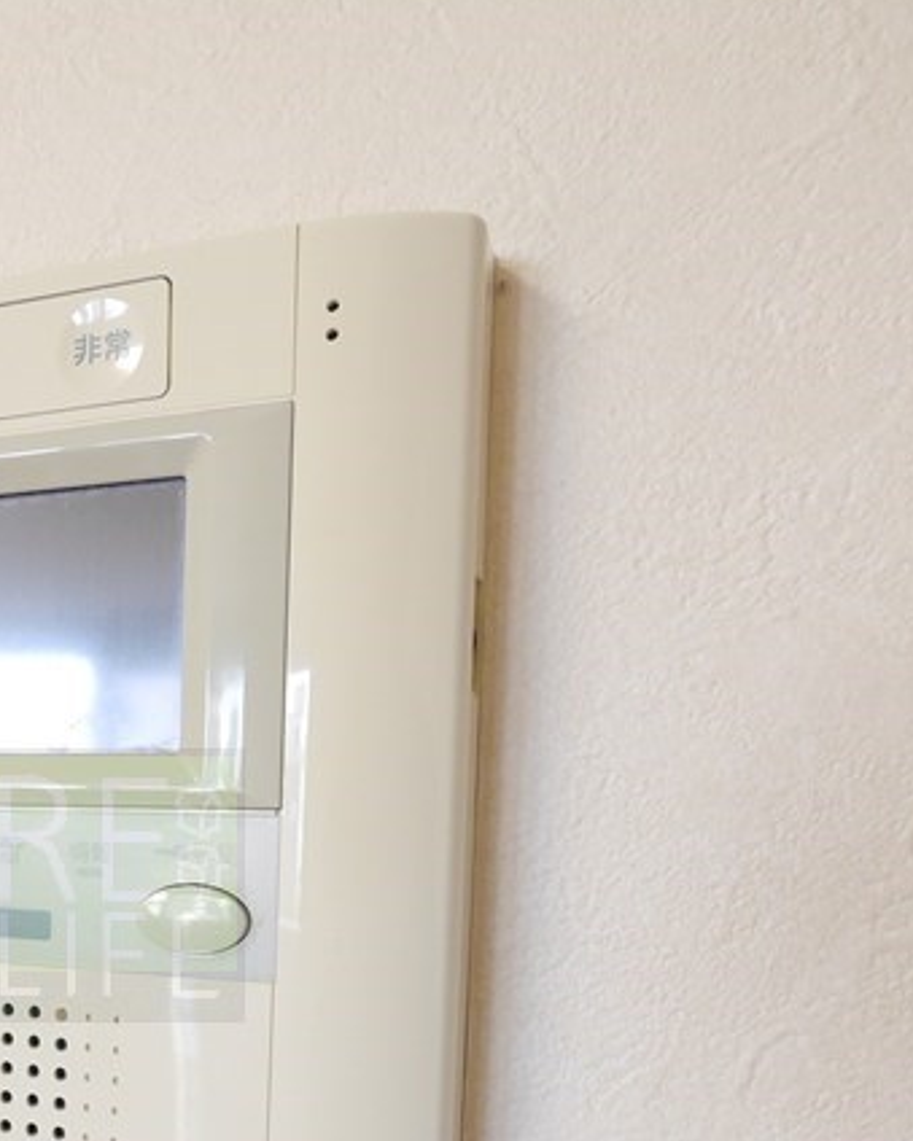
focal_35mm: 33
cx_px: 108
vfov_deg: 51.4
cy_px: 885
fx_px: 1115
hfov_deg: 41.4
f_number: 4
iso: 800
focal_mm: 7
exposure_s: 1/60
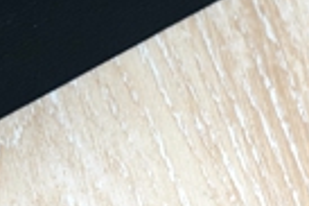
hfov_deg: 6.2
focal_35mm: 327
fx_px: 2803
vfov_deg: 4.2
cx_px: 604
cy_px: 120
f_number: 5.6
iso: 800
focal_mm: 56
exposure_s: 1/320
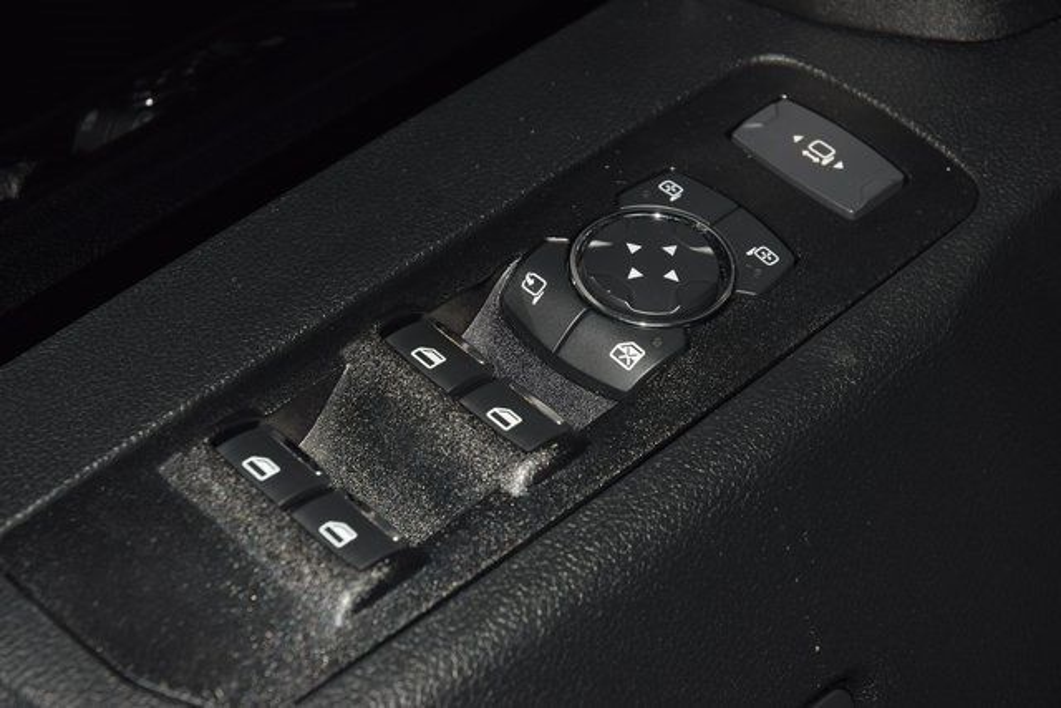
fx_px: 3095
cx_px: 530
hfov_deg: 19.5
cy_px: 354
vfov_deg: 13.0
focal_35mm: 105
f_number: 8
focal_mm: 70
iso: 100
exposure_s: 1/125
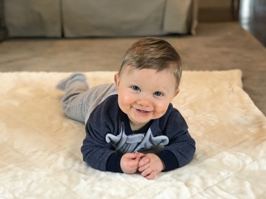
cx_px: 133
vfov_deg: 25.7
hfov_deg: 33.8
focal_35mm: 57
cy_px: 100
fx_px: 438
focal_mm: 6.6
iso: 320
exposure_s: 1/60
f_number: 2.8
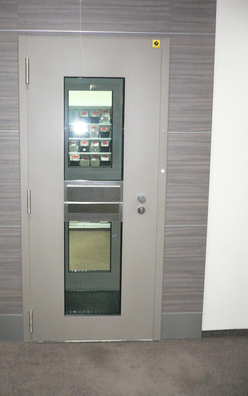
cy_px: 194
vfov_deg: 51.5
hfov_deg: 33.5
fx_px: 411
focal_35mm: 38
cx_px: 102
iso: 400
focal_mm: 5.8
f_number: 2.8
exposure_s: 1/60
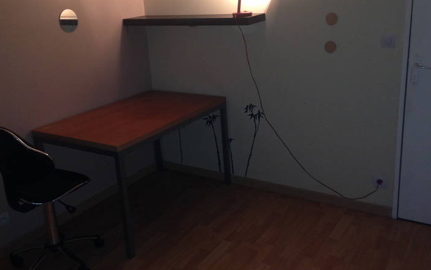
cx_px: 218
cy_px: 126
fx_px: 458
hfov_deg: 50.4
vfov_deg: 32.8
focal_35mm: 39
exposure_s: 1/16
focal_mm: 4.12
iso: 160
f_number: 2.4
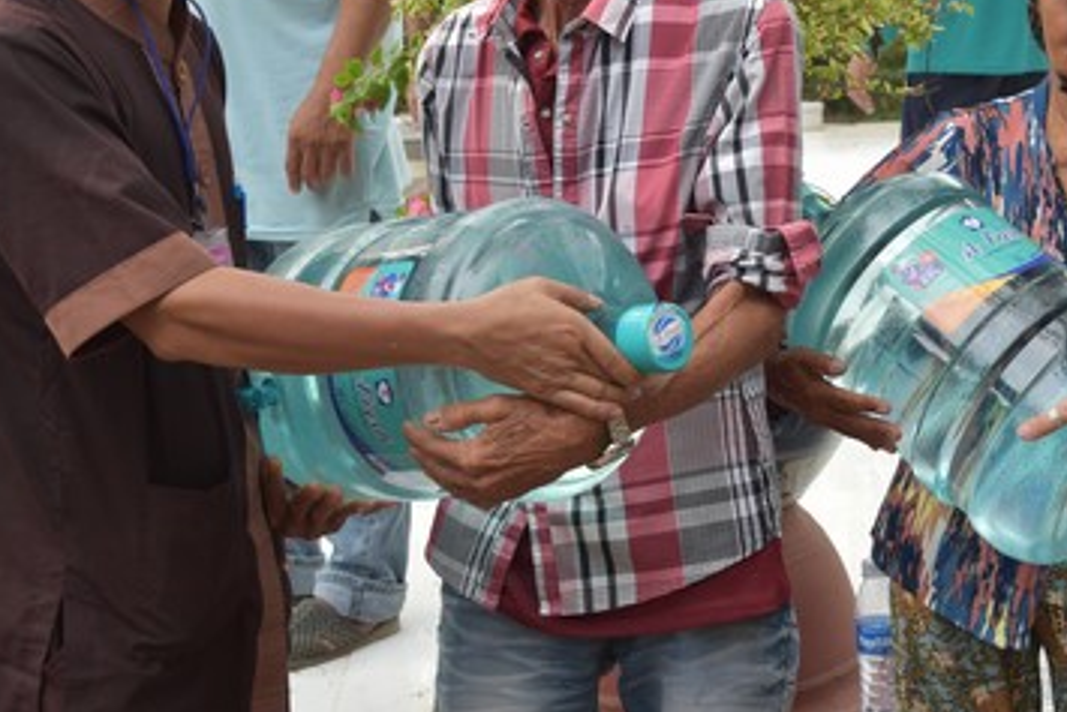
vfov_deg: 21.0
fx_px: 1898
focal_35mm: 64
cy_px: 126
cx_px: 796
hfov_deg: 30.9
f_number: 6.3
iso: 400
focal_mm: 35
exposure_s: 1/125
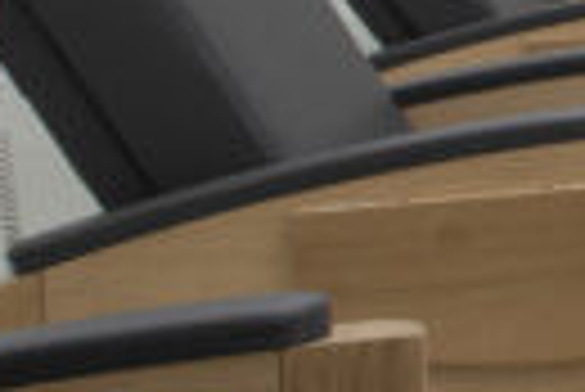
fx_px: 1789
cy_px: -232
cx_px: 1922
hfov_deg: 10.3
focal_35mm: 110
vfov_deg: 11.8
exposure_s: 1/10
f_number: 16
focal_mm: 14
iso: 200
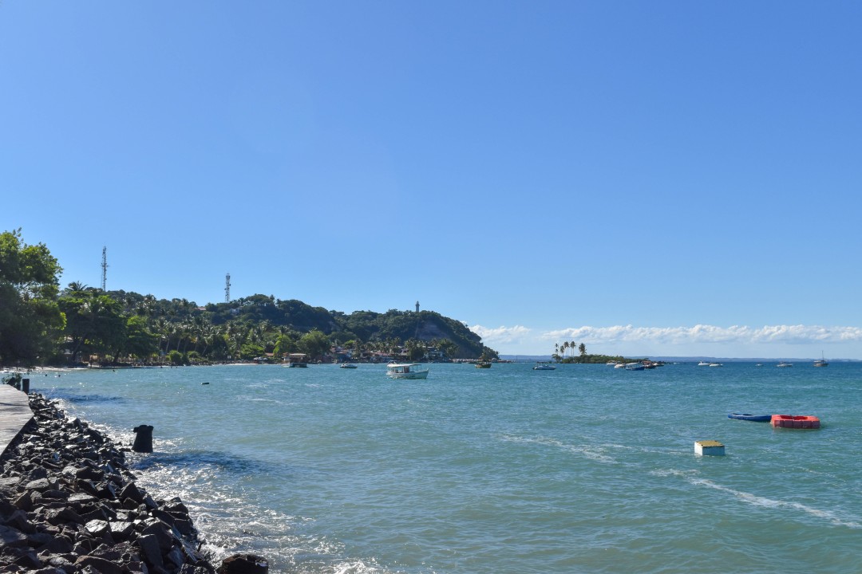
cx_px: 431
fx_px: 1006
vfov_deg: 31.9
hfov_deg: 46.4
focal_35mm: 42
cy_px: 287
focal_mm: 28
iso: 400
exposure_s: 1/2000
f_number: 8
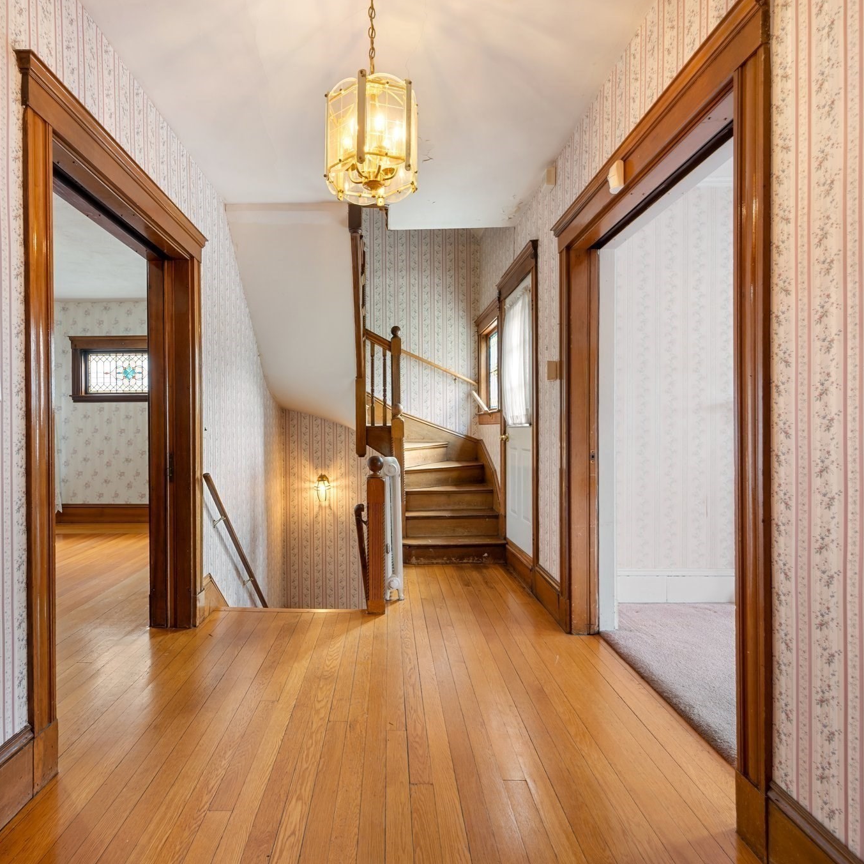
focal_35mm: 18
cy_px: 430
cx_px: 370
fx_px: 508
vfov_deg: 80.7
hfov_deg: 80.2
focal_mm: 14
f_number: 7.1
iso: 500
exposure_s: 1/2.5
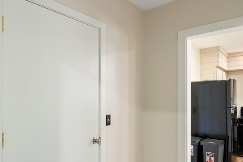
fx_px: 202
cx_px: 111
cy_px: 97
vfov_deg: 43.5
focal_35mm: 30
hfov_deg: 62.0
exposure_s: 1
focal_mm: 16.5
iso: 400
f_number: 8
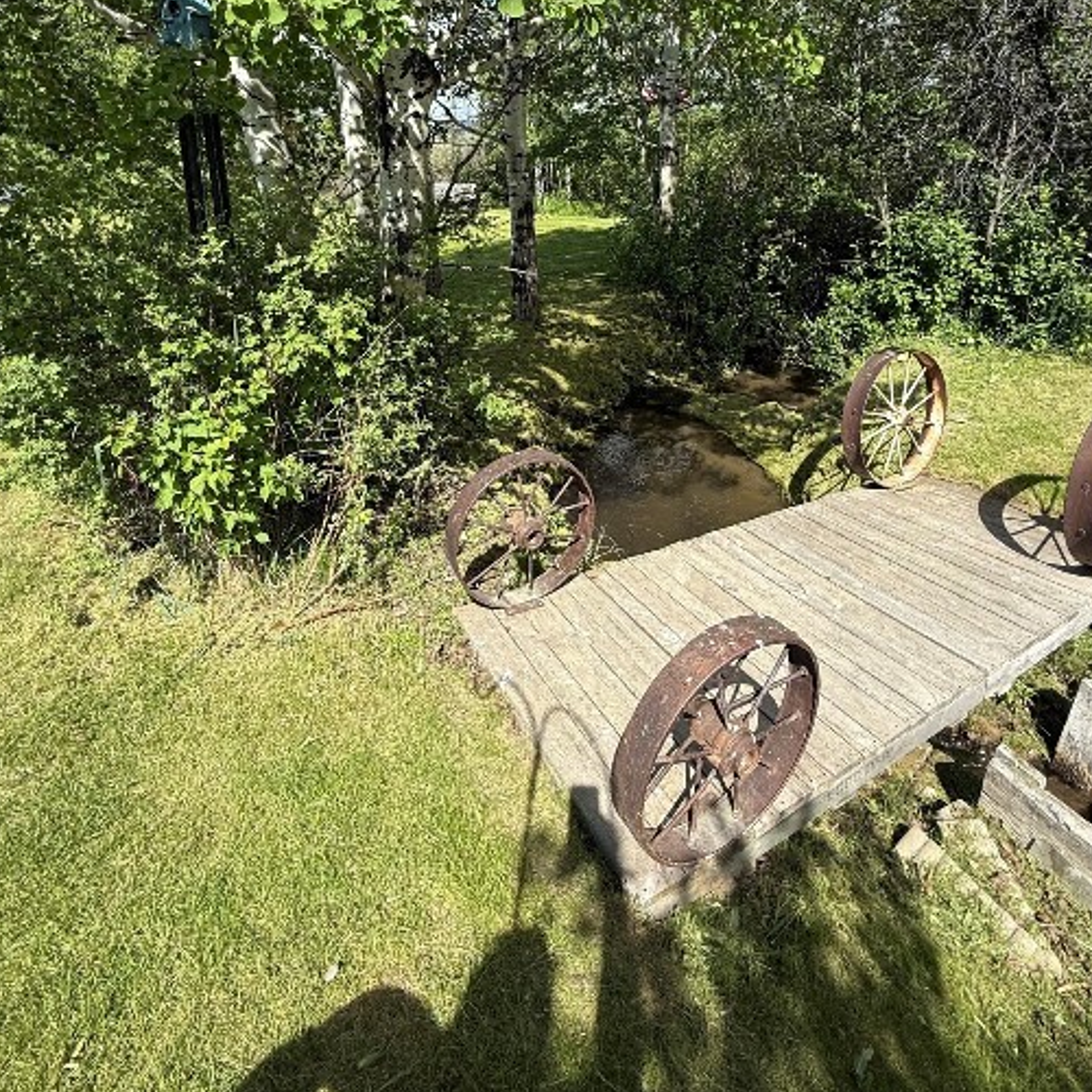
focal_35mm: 19
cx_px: 566
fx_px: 678
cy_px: 334
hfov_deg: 77.7
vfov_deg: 74.4
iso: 50
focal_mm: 2.22
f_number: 2.2
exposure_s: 1/864
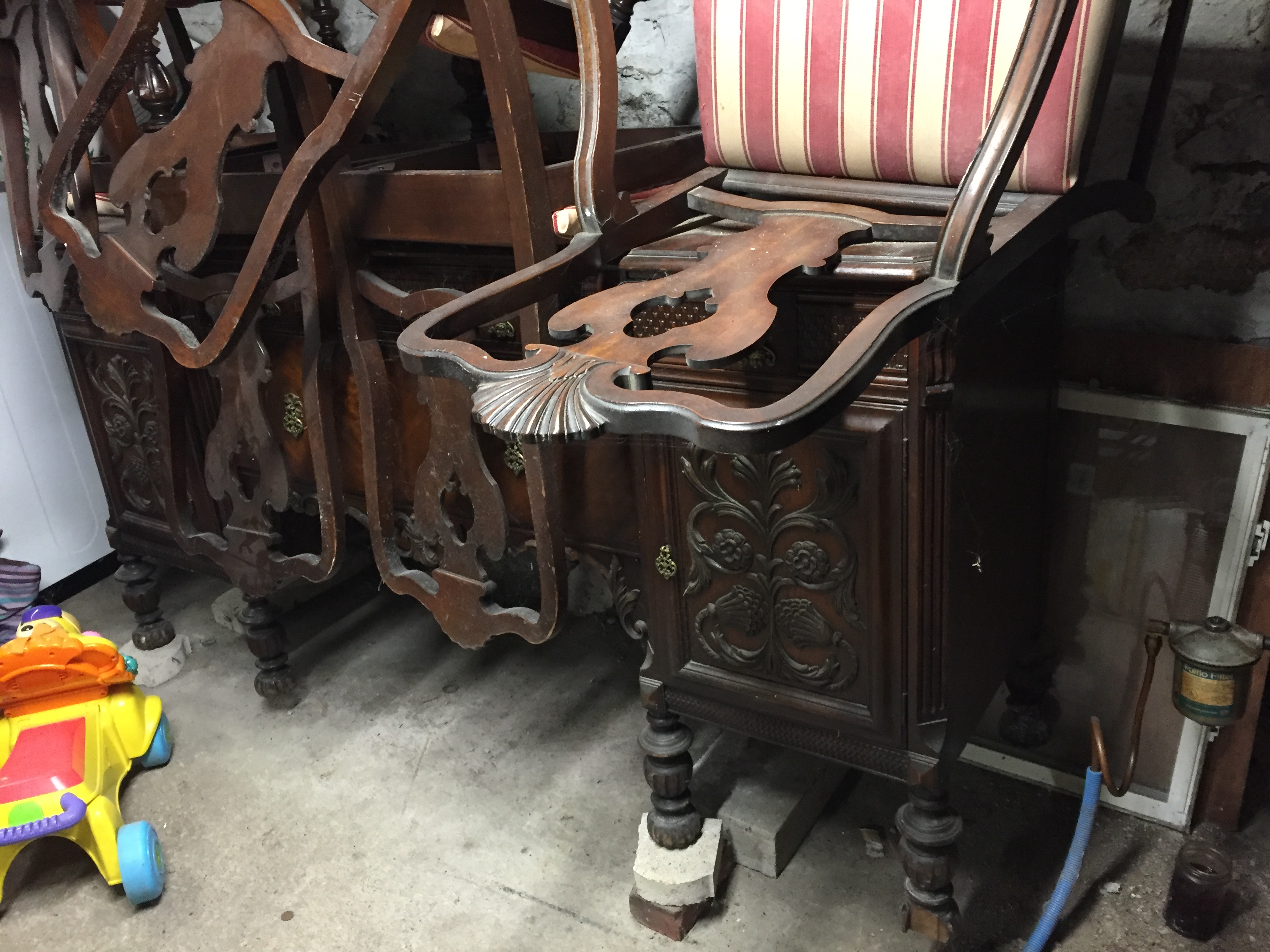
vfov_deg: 48.2
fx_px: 1064
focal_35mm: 29
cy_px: 476
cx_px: 635
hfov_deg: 61.7
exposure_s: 1/17
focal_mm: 4.15
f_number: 2.2
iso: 250
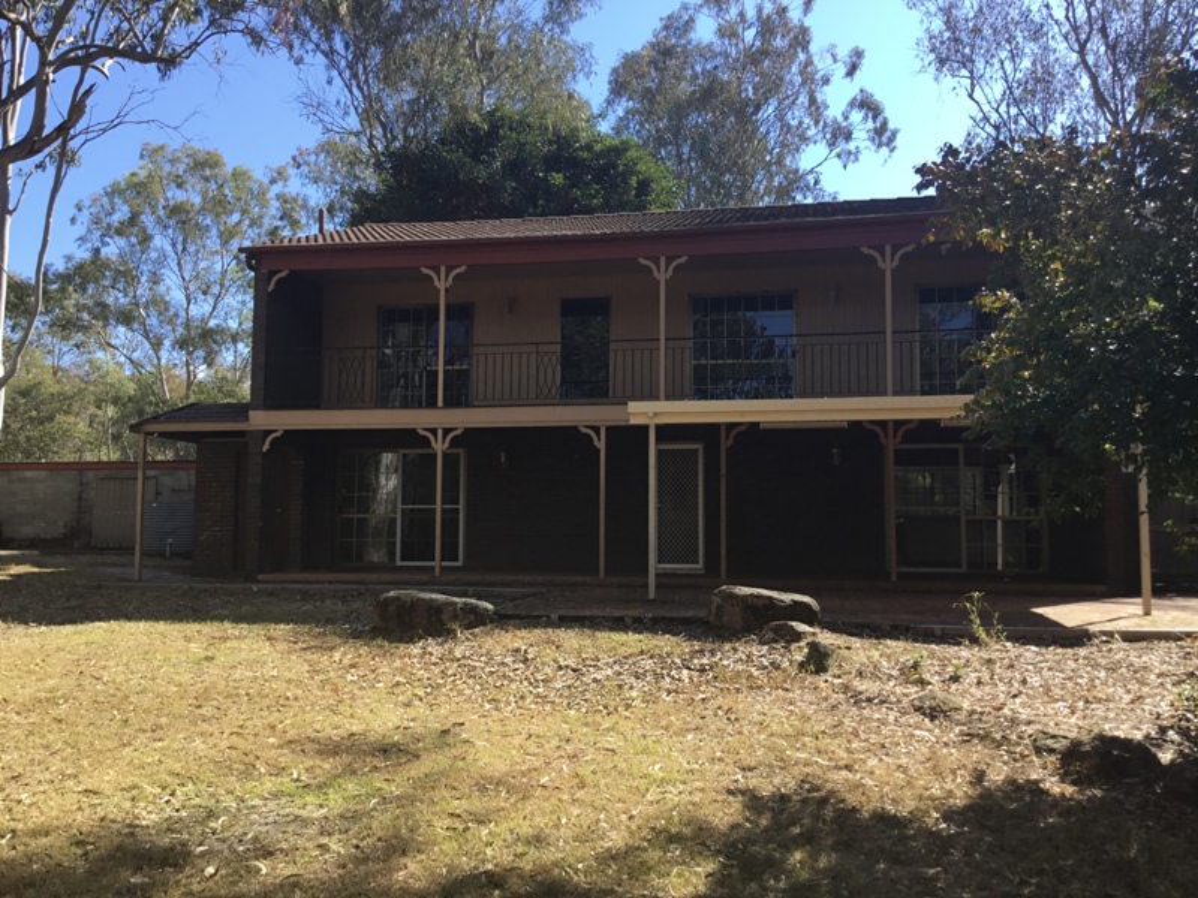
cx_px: 599
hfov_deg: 58.4
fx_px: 1073
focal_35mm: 31
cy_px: 449
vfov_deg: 45.4
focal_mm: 3.3
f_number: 2.4
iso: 25
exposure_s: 1/433
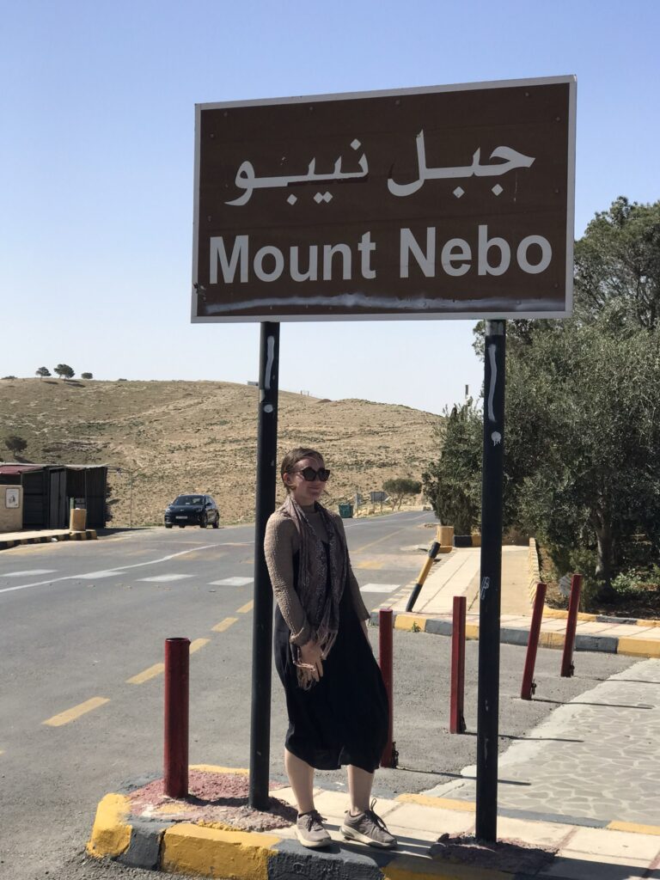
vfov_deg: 33.8
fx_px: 1449
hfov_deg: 25.7
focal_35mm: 57
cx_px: 330
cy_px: 440
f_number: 2.8
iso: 20
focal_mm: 6.6
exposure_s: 1/1168
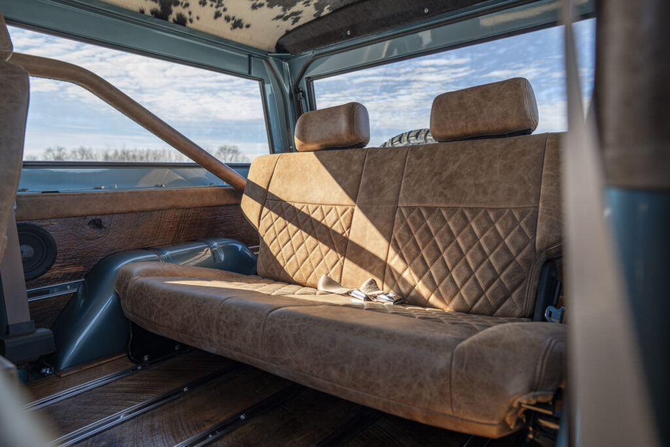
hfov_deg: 73.7
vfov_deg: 53.1
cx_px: 335
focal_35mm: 24
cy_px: 224
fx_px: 447
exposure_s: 1/100
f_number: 4
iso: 100
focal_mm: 24
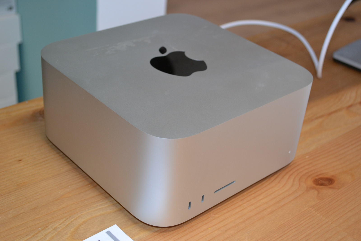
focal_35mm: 52
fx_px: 526
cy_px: 120
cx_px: 180
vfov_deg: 25.8
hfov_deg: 37.8
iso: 900
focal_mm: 35
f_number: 5
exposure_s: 1/60
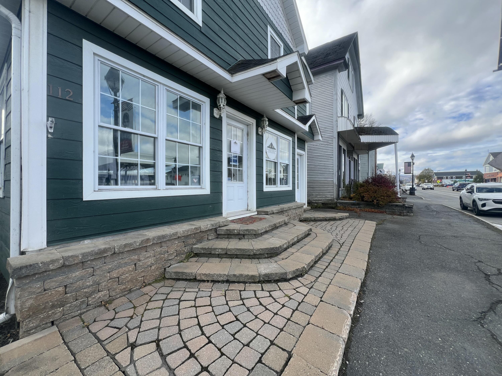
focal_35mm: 13
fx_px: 189
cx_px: 251
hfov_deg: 106.2
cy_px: 188
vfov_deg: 89.9
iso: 32
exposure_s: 1/481
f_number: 1.8
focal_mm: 1.57
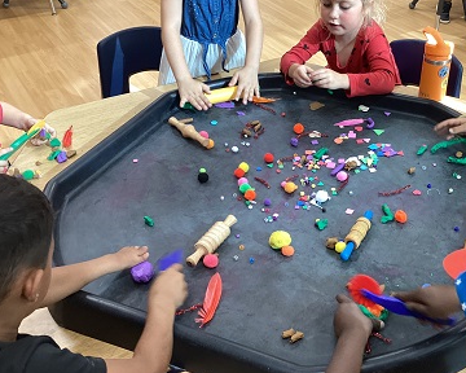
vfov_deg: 35.6
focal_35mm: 42
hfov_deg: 43.4
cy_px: 166
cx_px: 299
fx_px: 579
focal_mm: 3.3
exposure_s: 1/50
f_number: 2.4
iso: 125
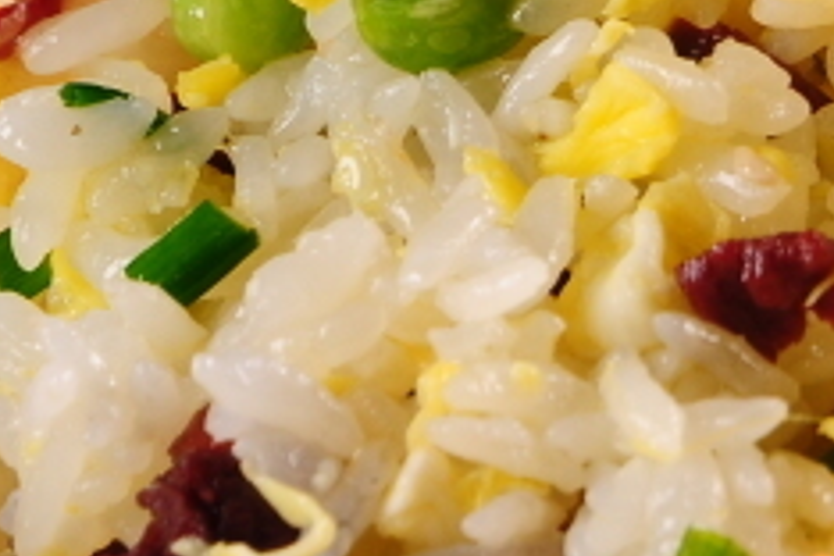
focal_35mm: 557
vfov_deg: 2.5
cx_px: 1119
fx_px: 12907
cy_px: -374
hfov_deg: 3.7
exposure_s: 1/200
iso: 200
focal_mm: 85
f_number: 9
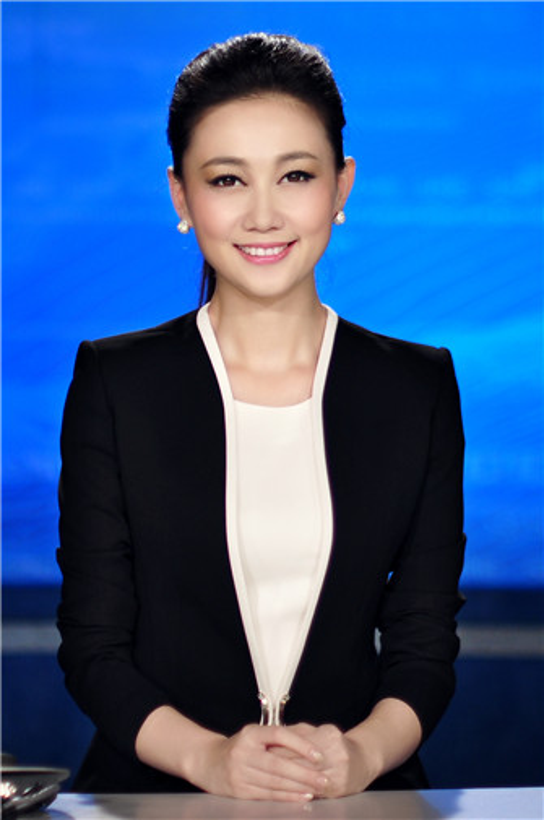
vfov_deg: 27.0
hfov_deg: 18.1
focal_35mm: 75
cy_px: 410
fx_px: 1706
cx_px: 272
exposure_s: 1/200
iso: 200
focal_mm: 50
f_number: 1.4
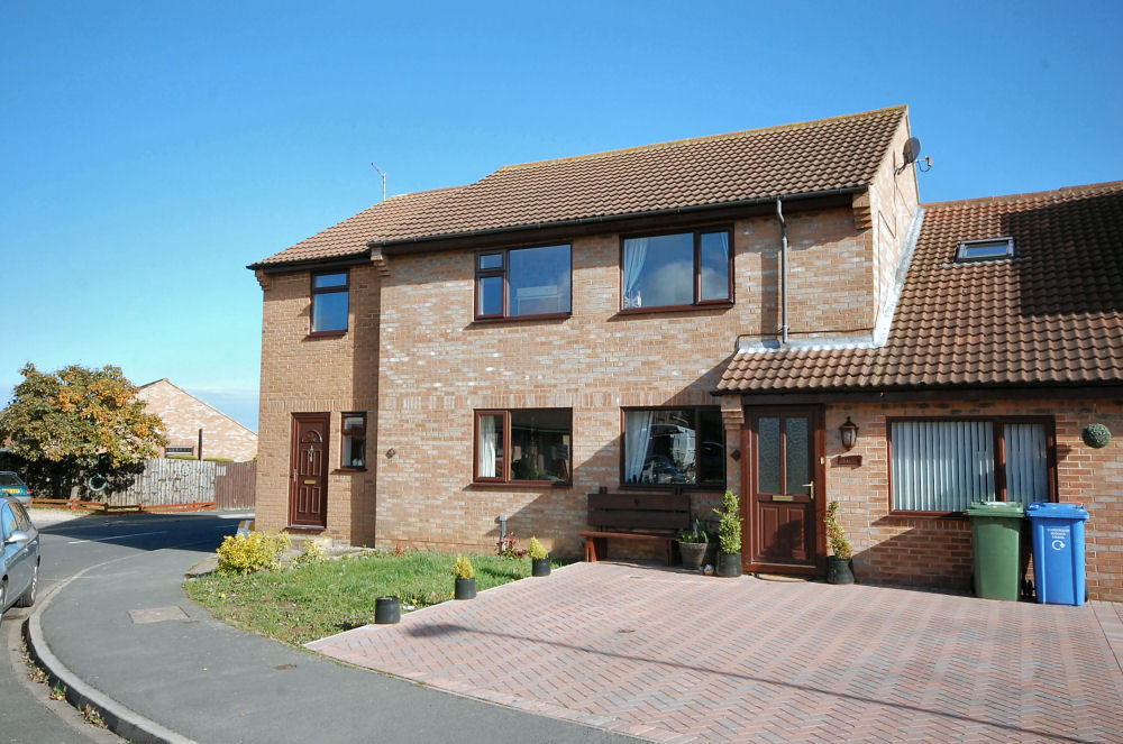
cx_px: 562
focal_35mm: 30
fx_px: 934
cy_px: 372
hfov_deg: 62.0
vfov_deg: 43.5
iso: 400
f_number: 9
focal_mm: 20
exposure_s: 1/320
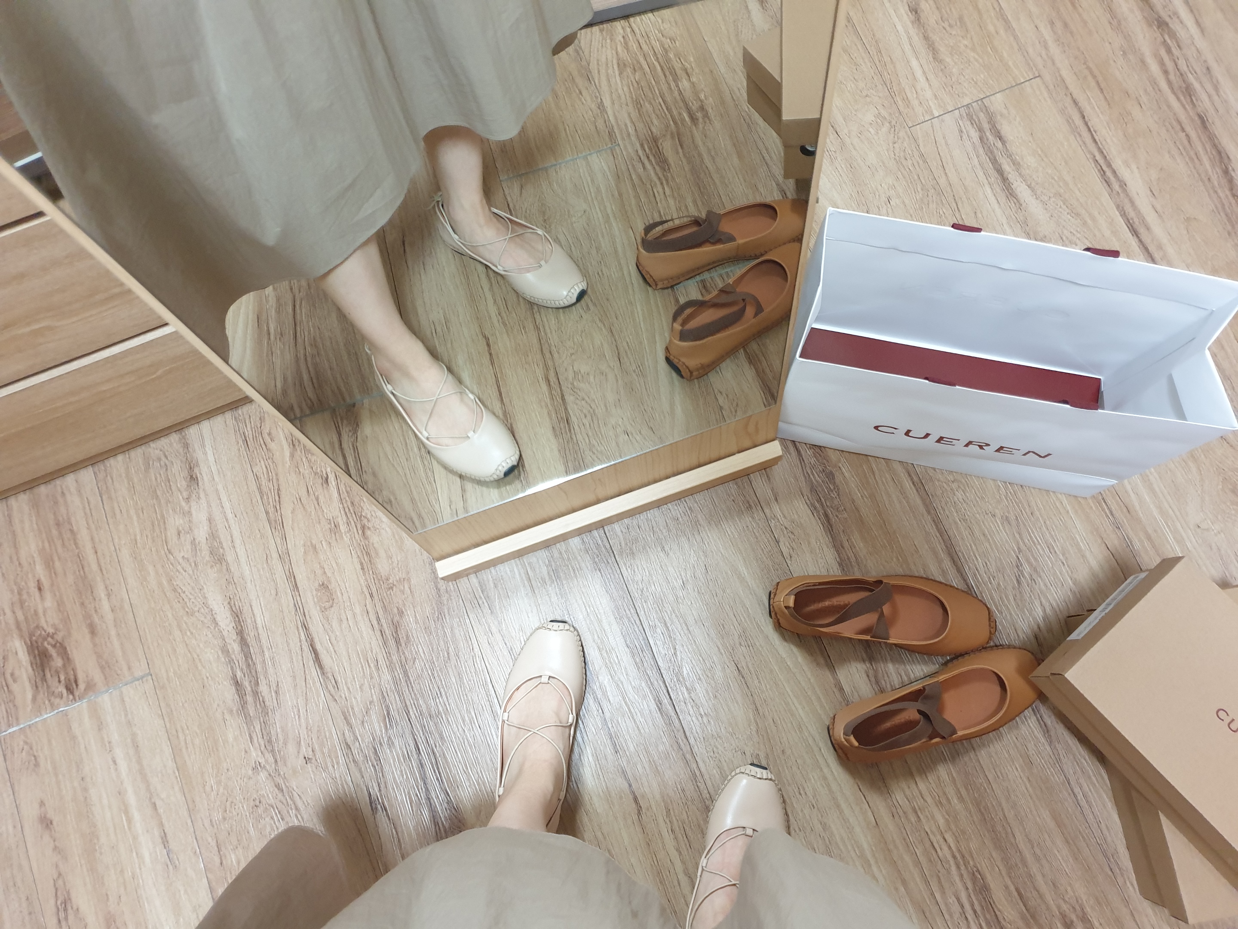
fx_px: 930
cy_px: 464
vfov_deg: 53.1
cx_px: 619
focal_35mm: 26
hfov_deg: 67.3
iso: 320
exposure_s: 1/40
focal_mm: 4.3
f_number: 1.5
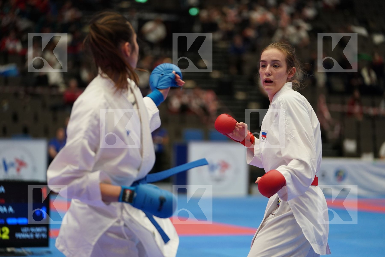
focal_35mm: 129
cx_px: 192
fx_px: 1379
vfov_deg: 10.6
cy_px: 128
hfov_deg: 15.9
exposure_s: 1/1000
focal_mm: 129
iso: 2000
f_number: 2.8
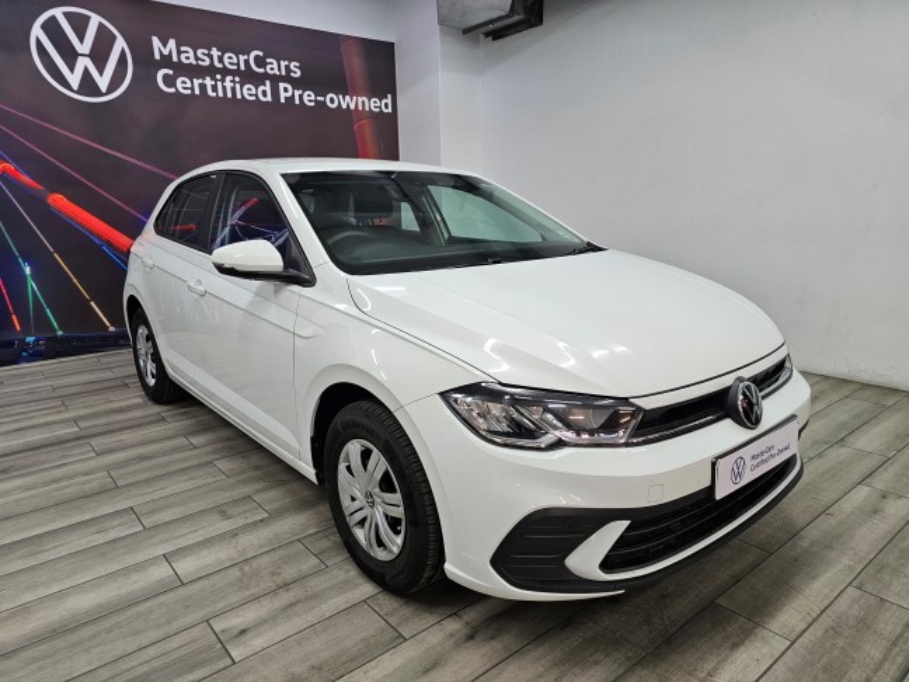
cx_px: 454
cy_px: 341
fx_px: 604
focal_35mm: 23
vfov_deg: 58.9
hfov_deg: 73.9
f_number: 1.7
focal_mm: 6.3
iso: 200
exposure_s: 1/100
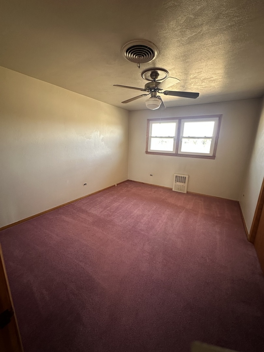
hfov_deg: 85.7
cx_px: 132
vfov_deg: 102.1
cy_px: 176
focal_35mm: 14
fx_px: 142
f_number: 2.2
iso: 200
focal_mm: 2.22
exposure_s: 1/60
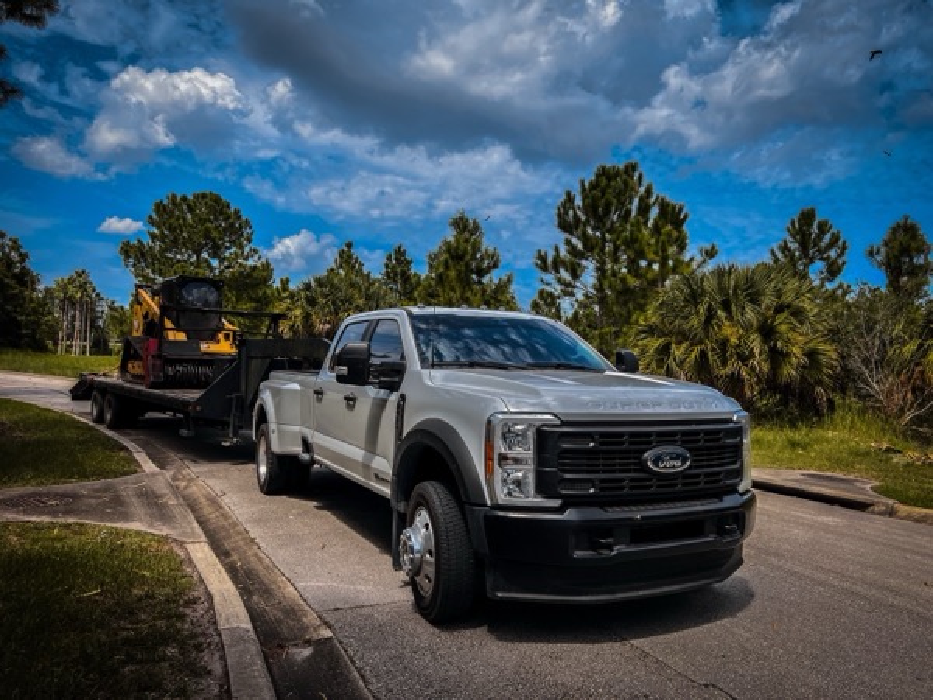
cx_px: 466
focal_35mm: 26
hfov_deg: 67.3
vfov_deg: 53.1
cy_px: 350
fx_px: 701
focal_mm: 5.7
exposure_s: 1/5000
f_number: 1.5
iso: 50
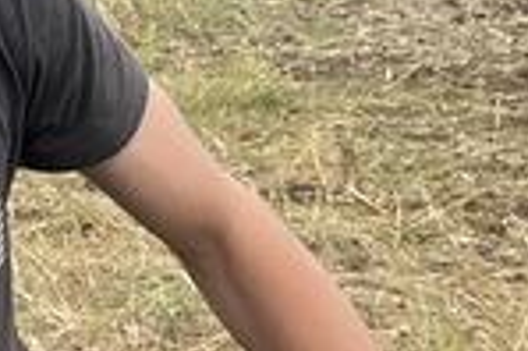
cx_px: 425
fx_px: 2725
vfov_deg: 6.7
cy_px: 1035
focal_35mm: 186
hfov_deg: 11.0
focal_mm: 4.2
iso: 32
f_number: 1.6
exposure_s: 1/615
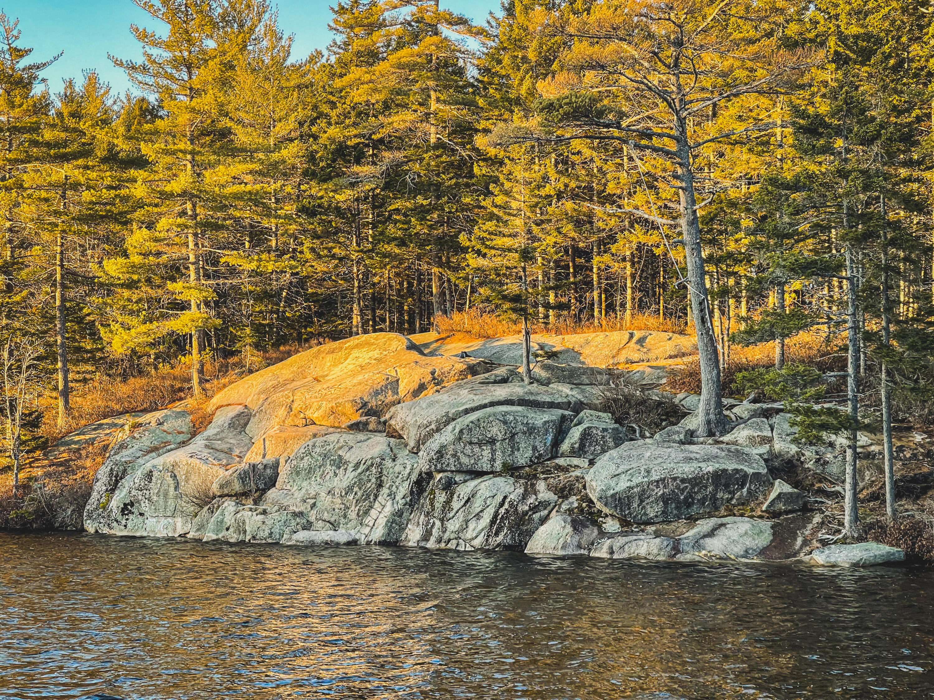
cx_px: 467
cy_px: 350
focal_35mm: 64
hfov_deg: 30.3
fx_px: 1727
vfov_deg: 22.9
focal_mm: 7.5
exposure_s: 1/100
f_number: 2.2
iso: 80
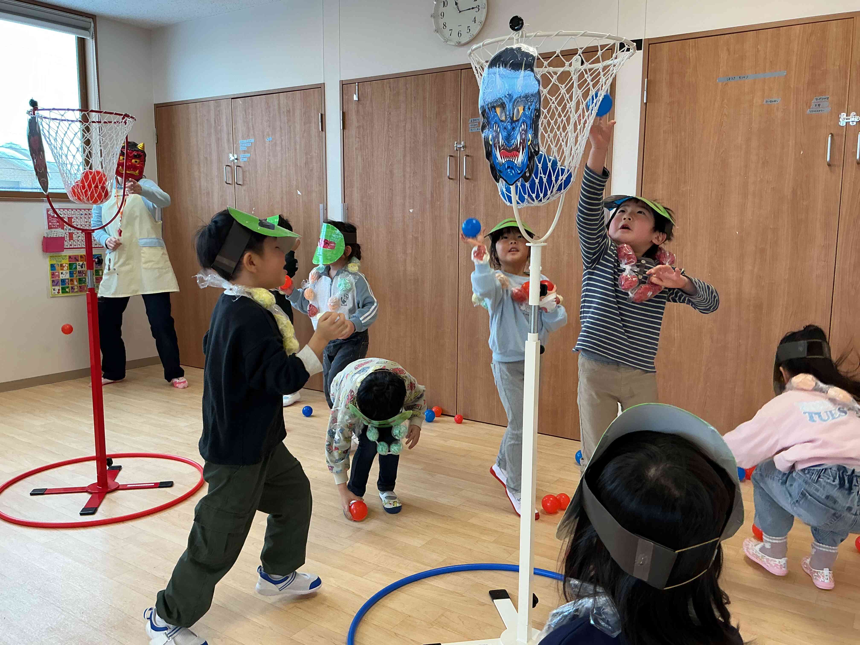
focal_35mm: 29
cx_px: 430
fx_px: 720
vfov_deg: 48.2
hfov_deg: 61.7
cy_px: 322
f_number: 1.8
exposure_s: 1/100
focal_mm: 3
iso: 25
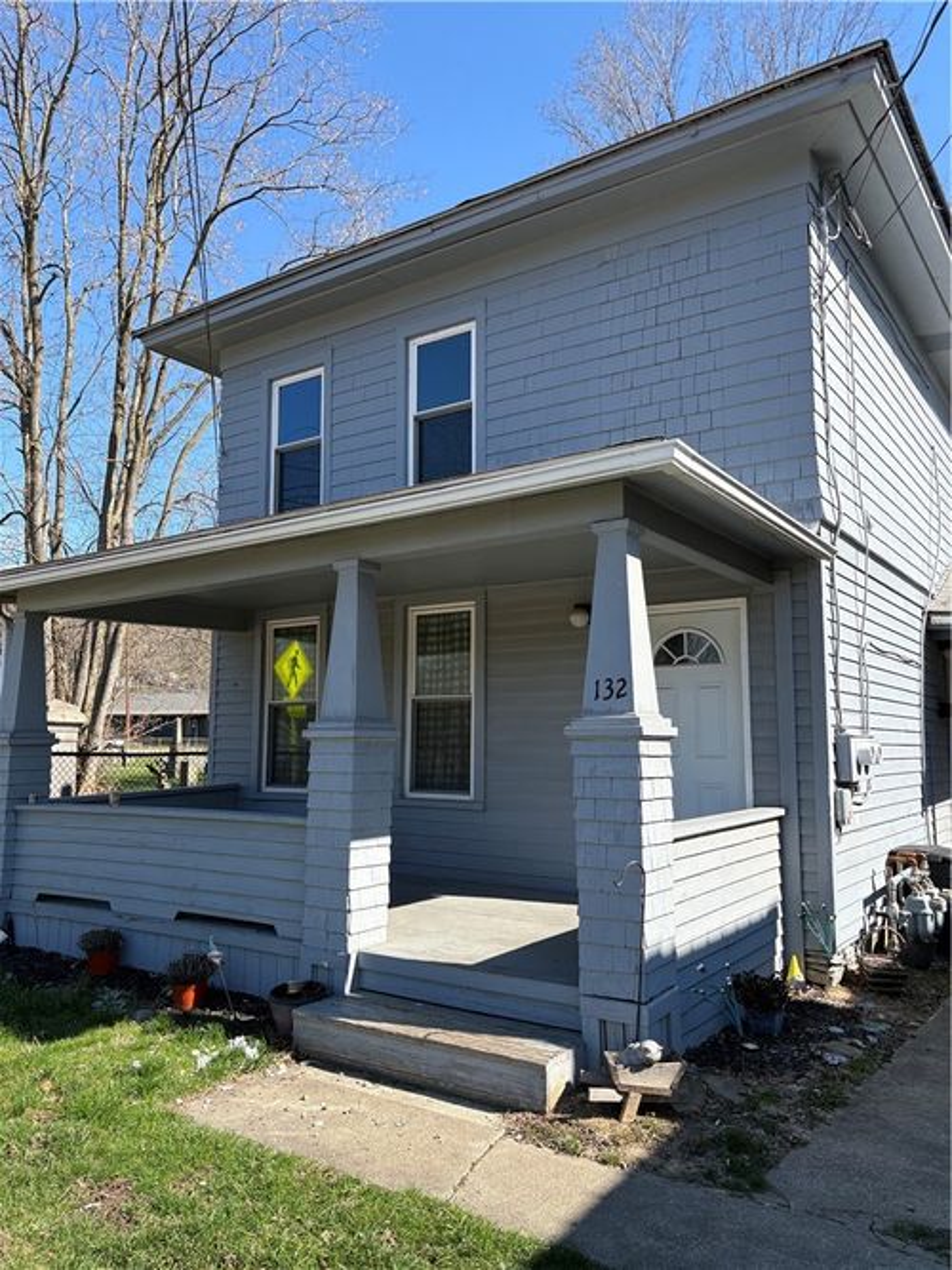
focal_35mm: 26
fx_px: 954
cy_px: 635
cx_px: 476
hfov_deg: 53.0
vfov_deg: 67.3
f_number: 1.6
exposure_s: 1/1311
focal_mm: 5.96
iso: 50
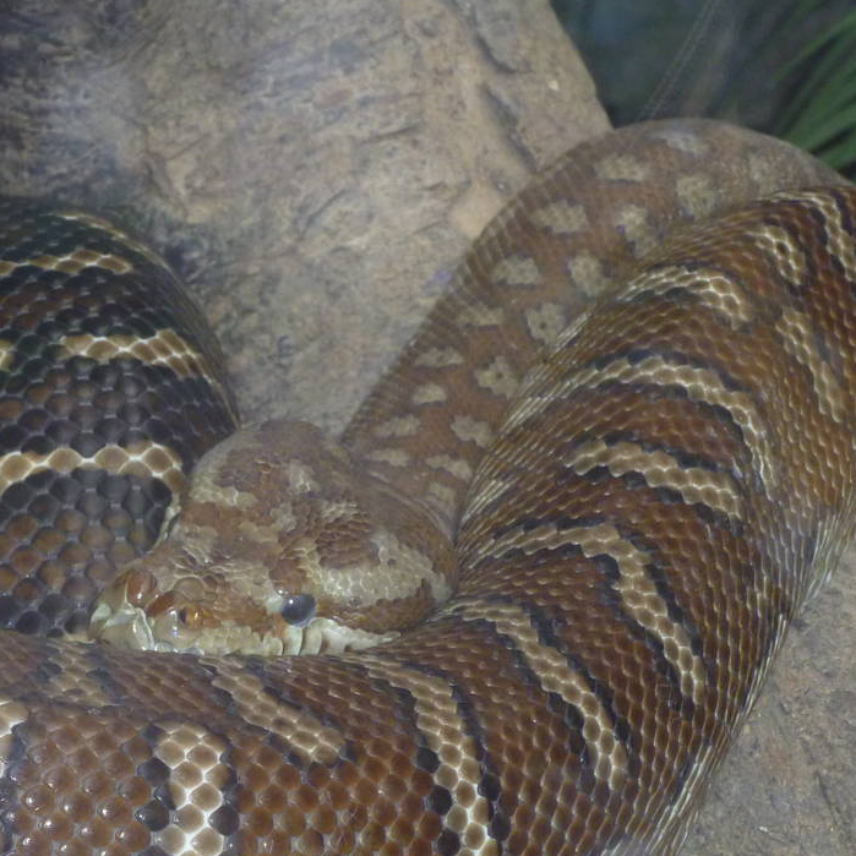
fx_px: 4812
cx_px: 125
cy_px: 579
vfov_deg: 10.2
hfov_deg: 10.1
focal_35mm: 172
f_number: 4.6
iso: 200
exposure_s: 1/40
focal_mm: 15.1
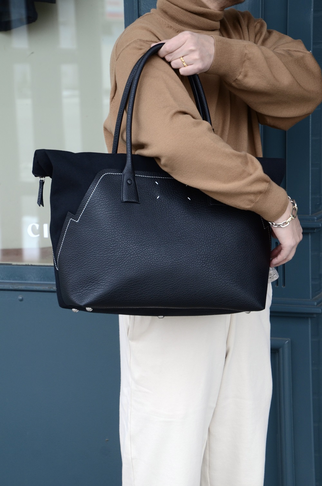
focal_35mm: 105
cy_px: 243
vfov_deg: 19.5
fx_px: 1414
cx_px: 161
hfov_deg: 13.0
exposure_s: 1/200
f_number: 5.3
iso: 400
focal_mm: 70
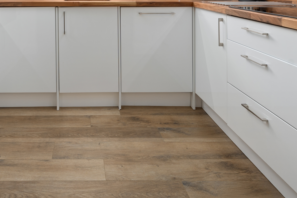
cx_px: 86
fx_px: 264
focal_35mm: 32
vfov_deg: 35.0
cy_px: -22
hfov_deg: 56.7
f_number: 8
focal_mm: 14
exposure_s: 1/13
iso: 200
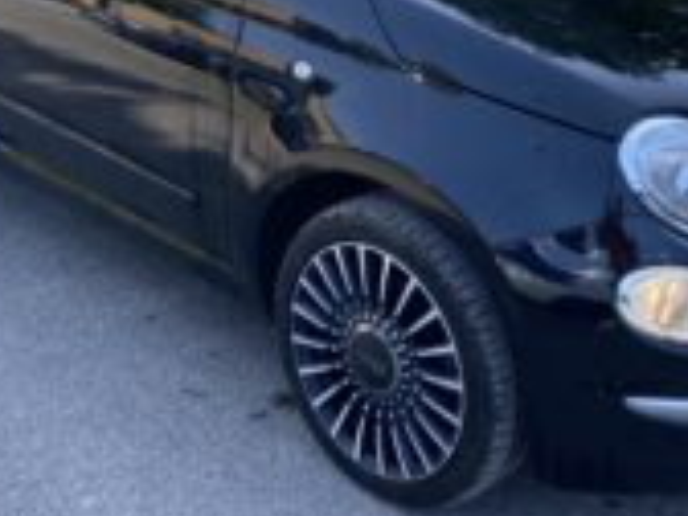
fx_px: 1153
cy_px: 72
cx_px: 379
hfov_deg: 33.2
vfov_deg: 24.6
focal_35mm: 58
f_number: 1.8
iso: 32
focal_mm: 4.25
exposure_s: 1/600
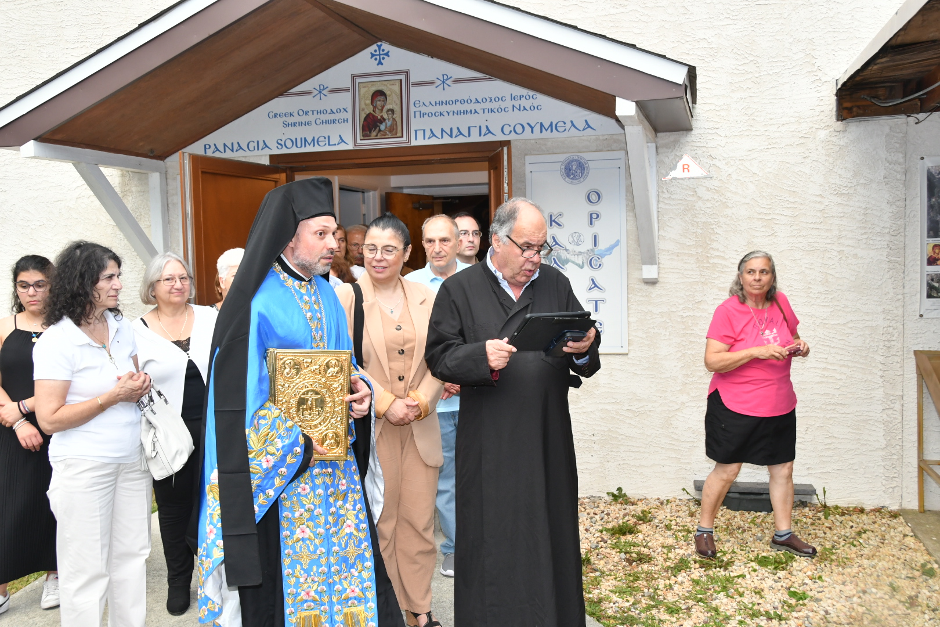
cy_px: 314
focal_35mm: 33
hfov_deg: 57.2
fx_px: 862
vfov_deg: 40.0
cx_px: 470
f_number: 6.3
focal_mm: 22
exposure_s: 1/160
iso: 640
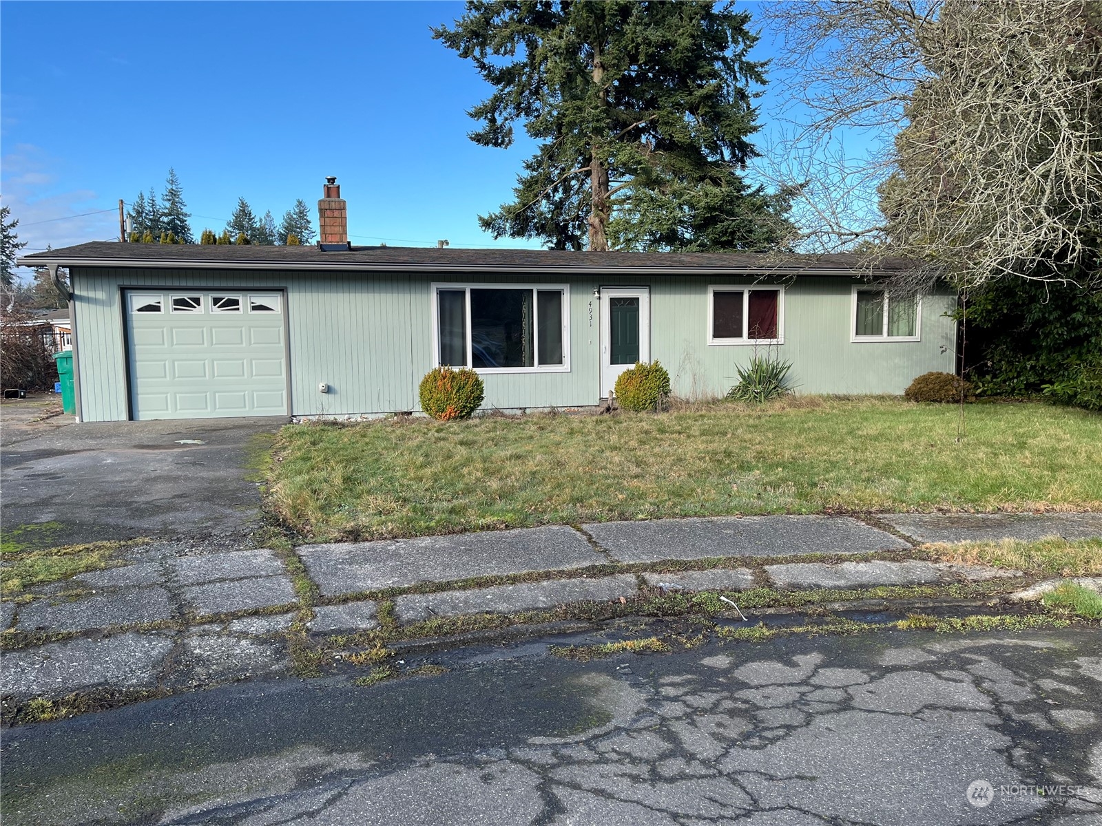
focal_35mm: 26
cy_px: 413
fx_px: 828
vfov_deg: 53.1
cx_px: 551
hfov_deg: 67.3
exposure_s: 1/1186
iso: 50
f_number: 1.6
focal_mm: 5.1
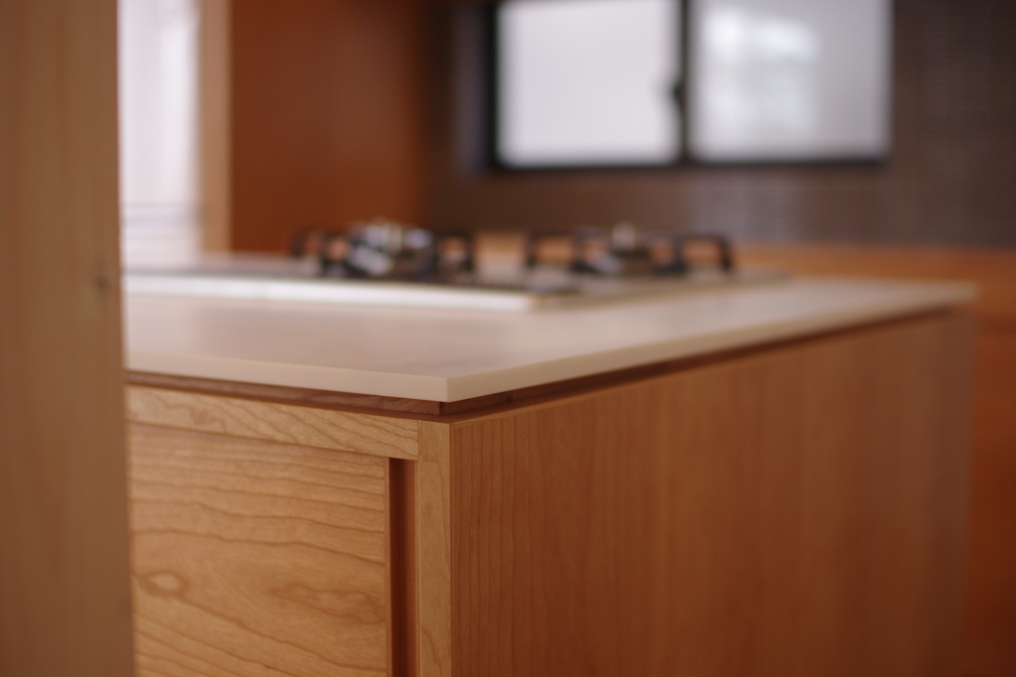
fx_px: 1270
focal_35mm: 45
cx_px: 508
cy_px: 338
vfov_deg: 29.9
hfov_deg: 43.6
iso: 200
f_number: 1.8
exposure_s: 1/200
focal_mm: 30
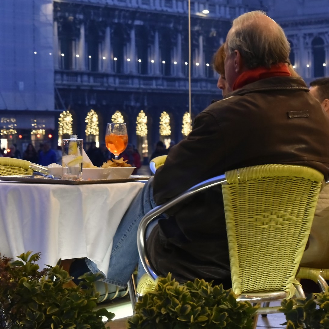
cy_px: 98
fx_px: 1312
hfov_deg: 14.2
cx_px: 56
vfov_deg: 14.3
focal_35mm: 122
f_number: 8
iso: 3200
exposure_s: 1/30
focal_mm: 65
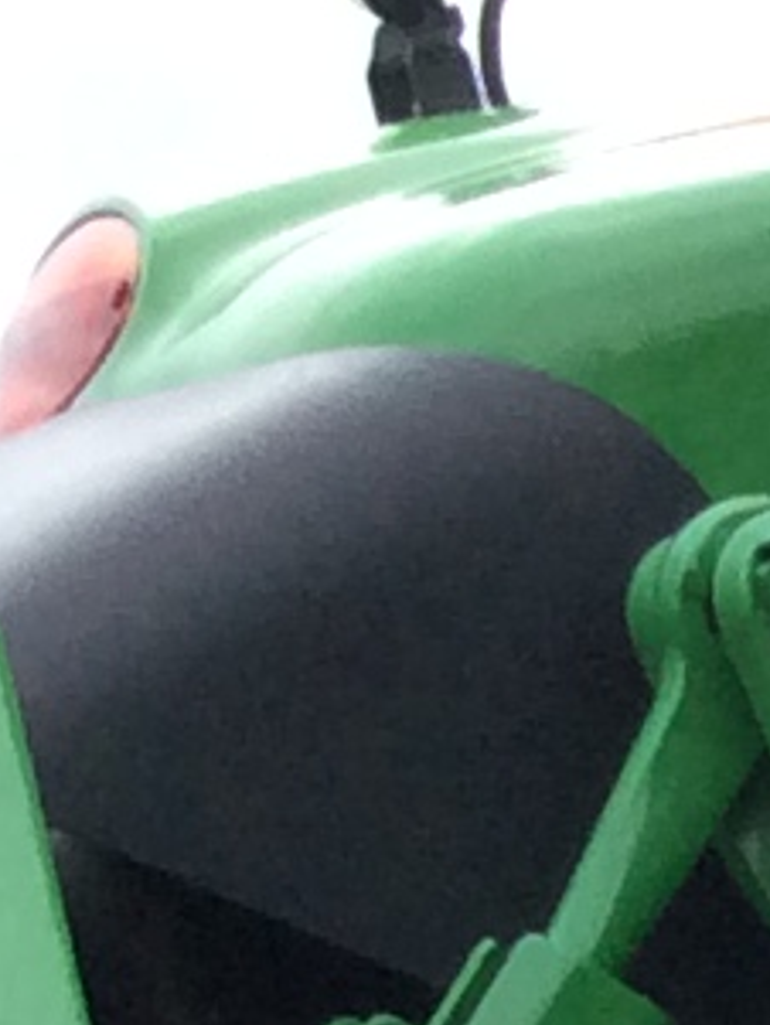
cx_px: 3509
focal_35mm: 275
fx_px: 8150
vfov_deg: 6.7
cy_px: 2632
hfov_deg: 4.7
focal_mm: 3.3
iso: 32
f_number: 2.4
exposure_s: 1/590
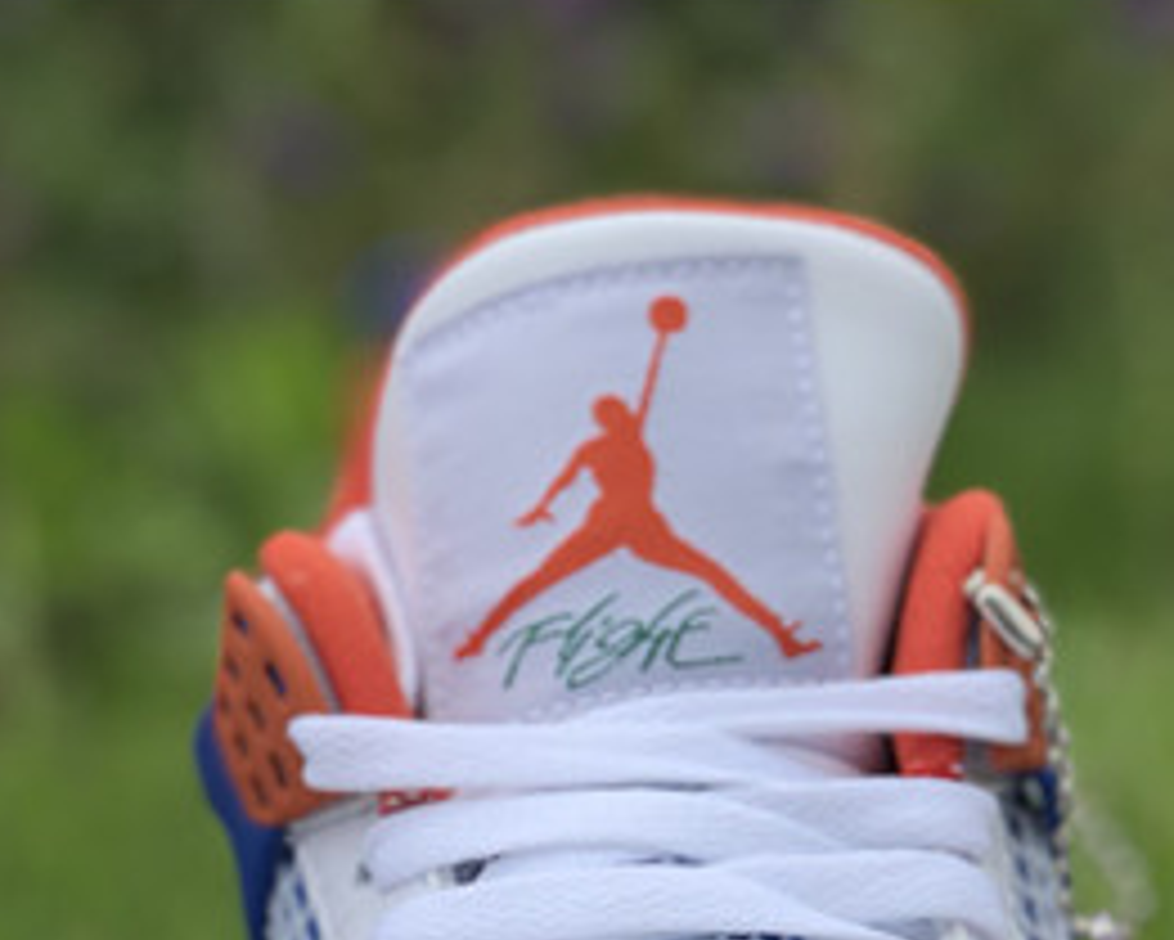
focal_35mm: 144
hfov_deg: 13.3
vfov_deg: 10.5
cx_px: 148
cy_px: 1221
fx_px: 5005
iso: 16
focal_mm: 6
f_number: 2.4
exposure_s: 1/1548
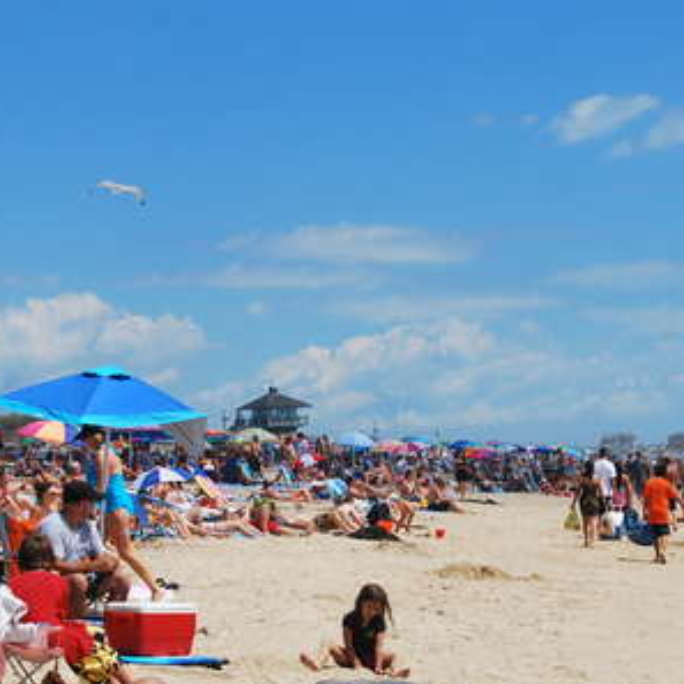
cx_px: 318
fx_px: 2459
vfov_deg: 15.8
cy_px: 451
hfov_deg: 15.8
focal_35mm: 110
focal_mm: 32
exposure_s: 1/500
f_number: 11
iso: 200
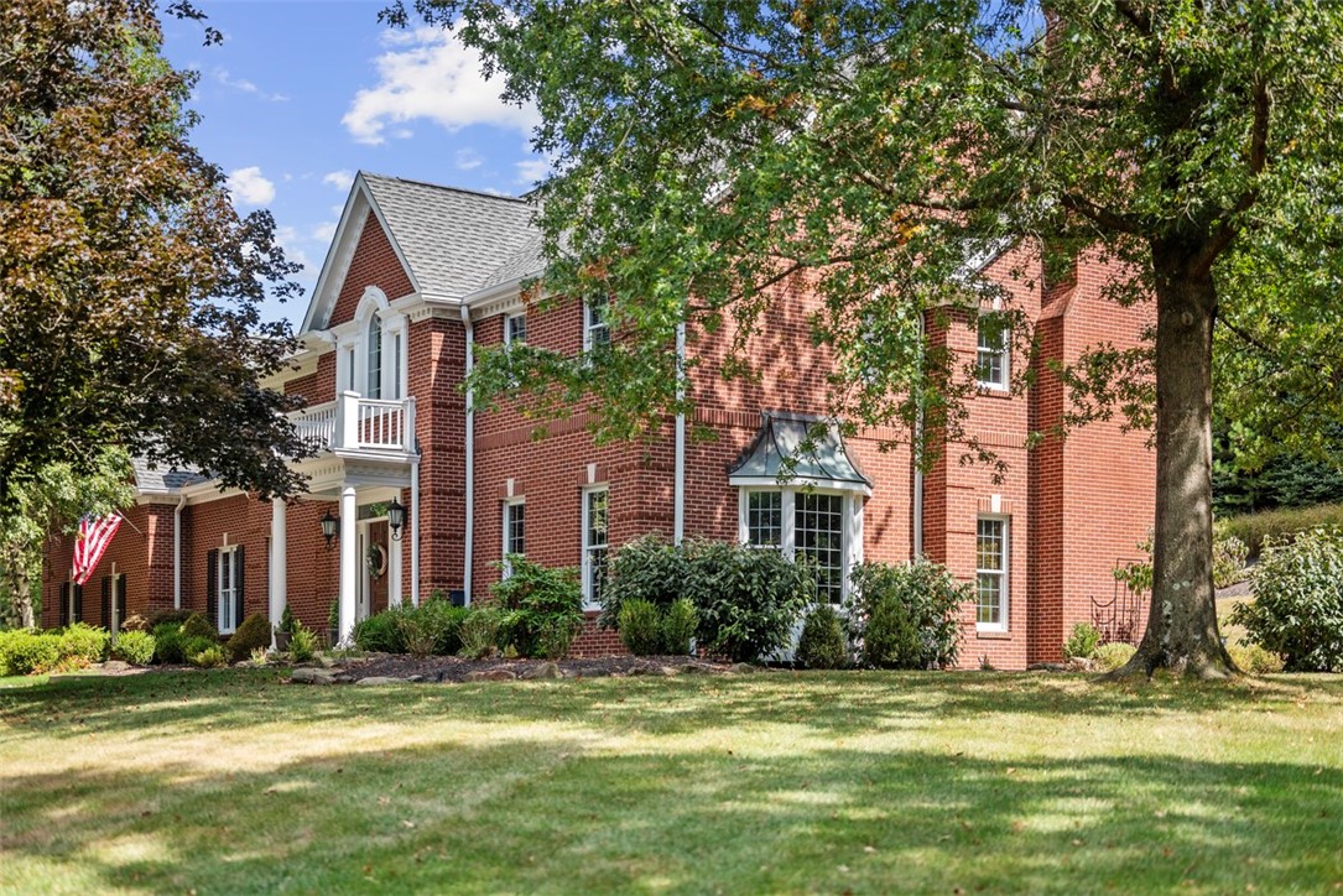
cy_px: 448
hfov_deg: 39.6
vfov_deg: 27.0
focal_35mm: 50
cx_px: 672
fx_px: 1866
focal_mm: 50
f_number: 1.8
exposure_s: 1/8000
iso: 400
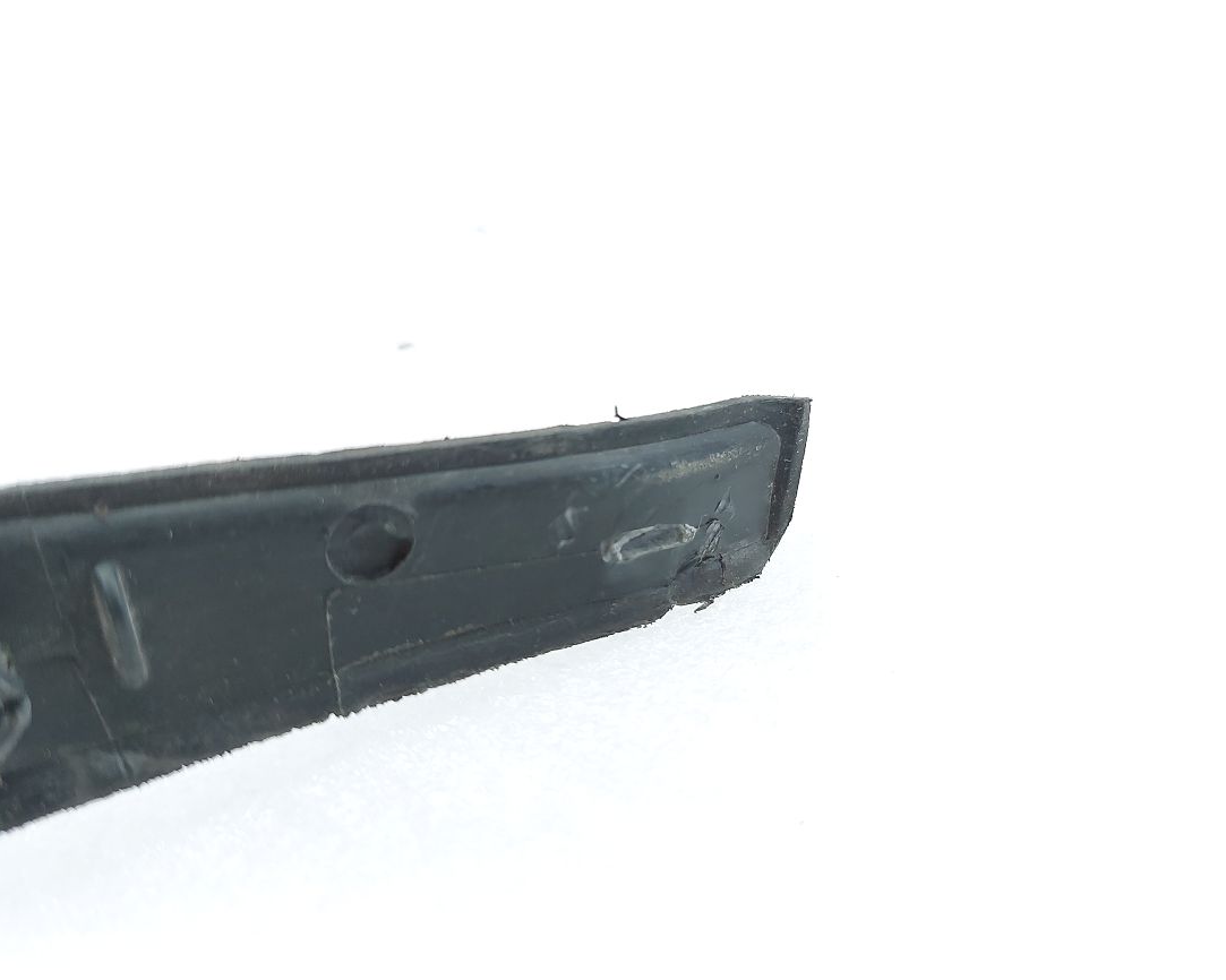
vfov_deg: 48.5
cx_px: 638
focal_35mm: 30
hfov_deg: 58.8
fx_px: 1088
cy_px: 506
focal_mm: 5.23
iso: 100
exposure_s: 1/50
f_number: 1.8
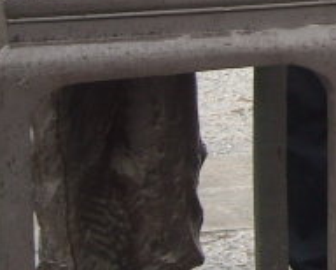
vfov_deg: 8.4
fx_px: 1812
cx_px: 668
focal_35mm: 182
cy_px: -107
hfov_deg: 9.9
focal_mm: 5.7
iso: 64
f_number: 2.8
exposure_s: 1/135
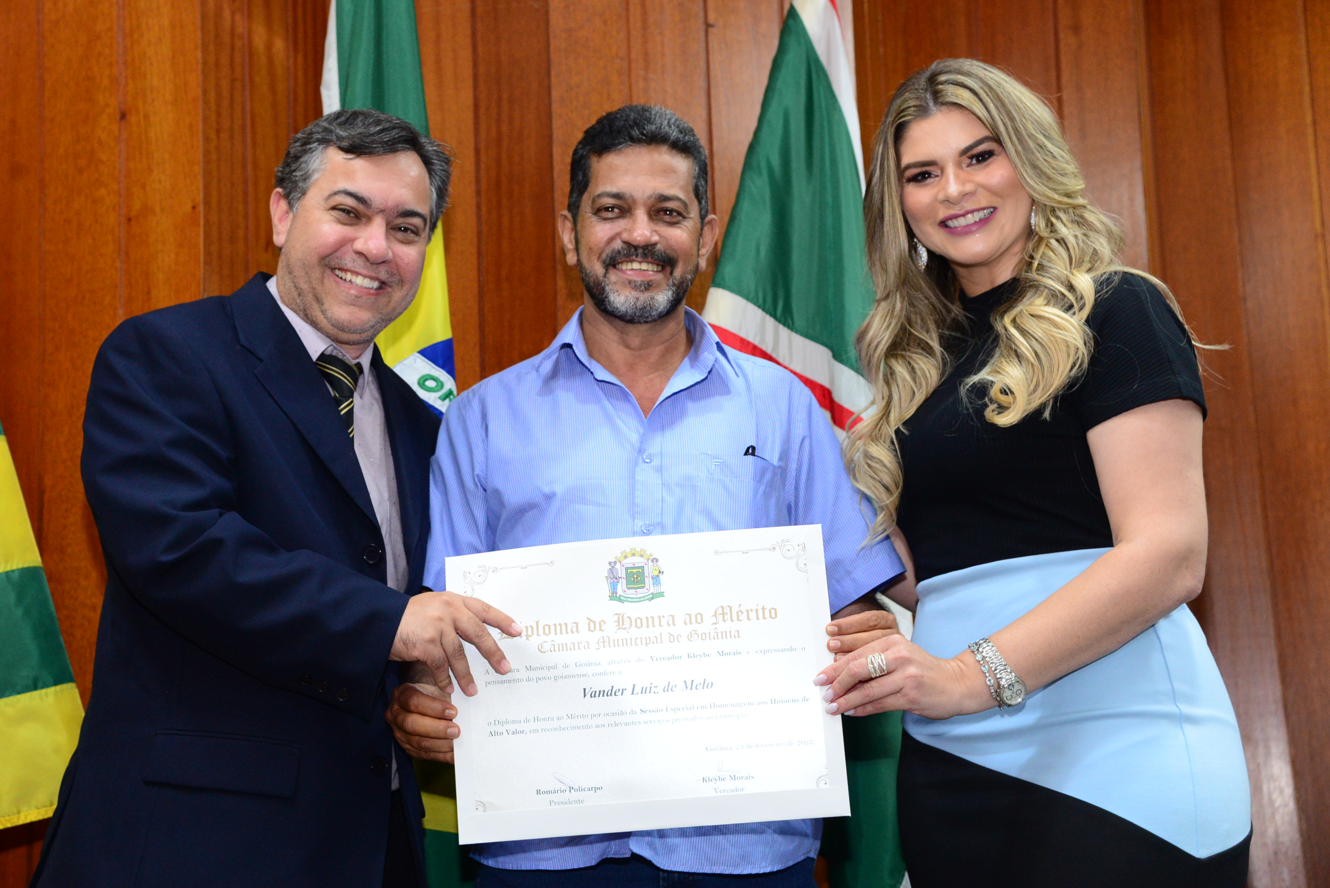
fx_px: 2328
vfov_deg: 21.6
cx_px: 632
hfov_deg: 31.9
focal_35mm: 63
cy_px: 414
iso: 2500
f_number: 4.5
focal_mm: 58
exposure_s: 1/60
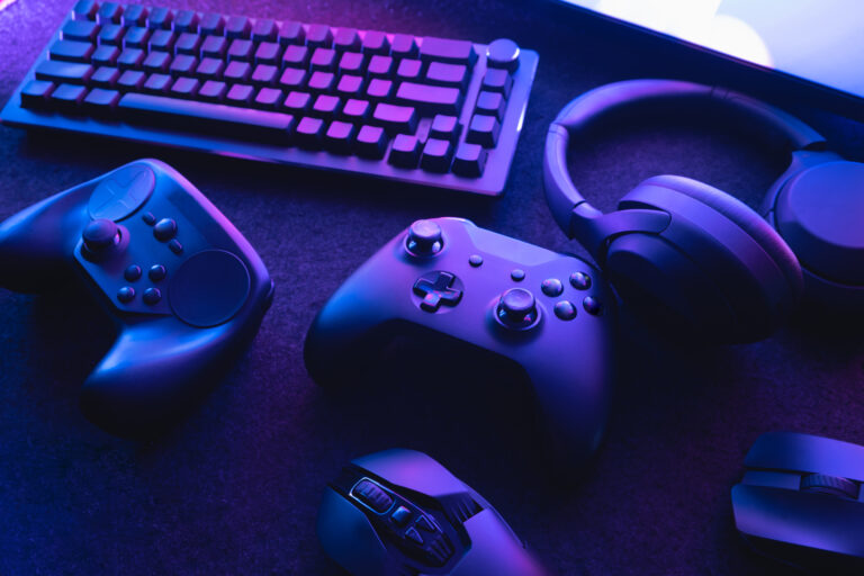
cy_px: 288
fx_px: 792
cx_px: 432
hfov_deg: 57.2
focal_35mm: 33
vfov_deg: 40.0
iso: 160
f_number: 5.6
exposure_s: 3.1
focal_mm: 22.3
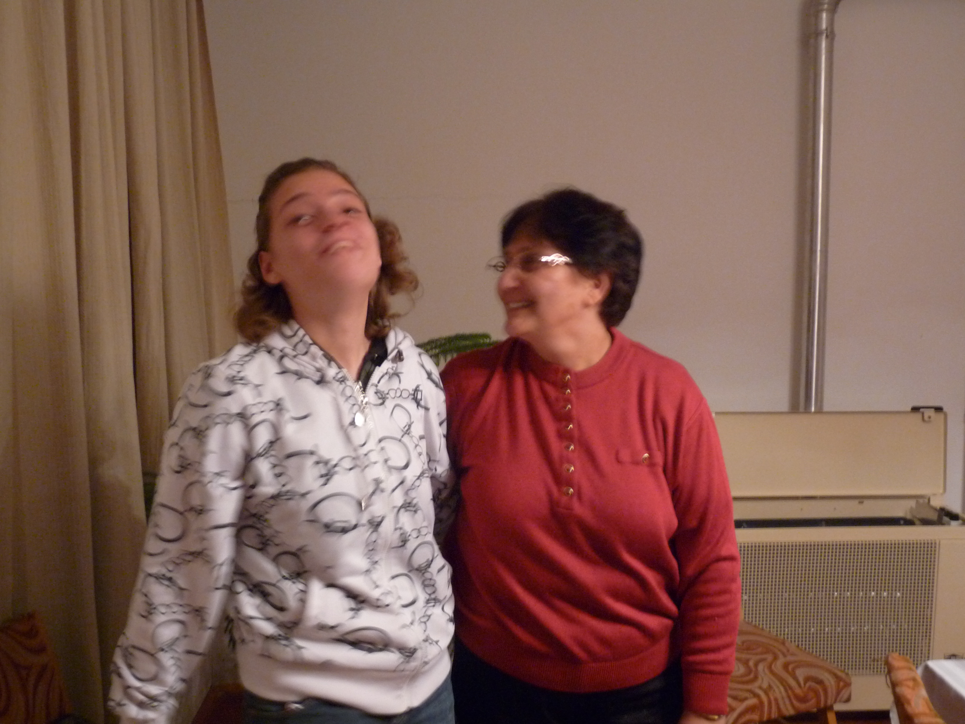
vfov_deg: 41.8
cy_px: 362
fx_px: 948
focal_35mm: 34
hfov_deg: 54.0
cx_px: 482
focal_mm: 6.1
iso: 400
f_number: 3
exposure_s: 1/15
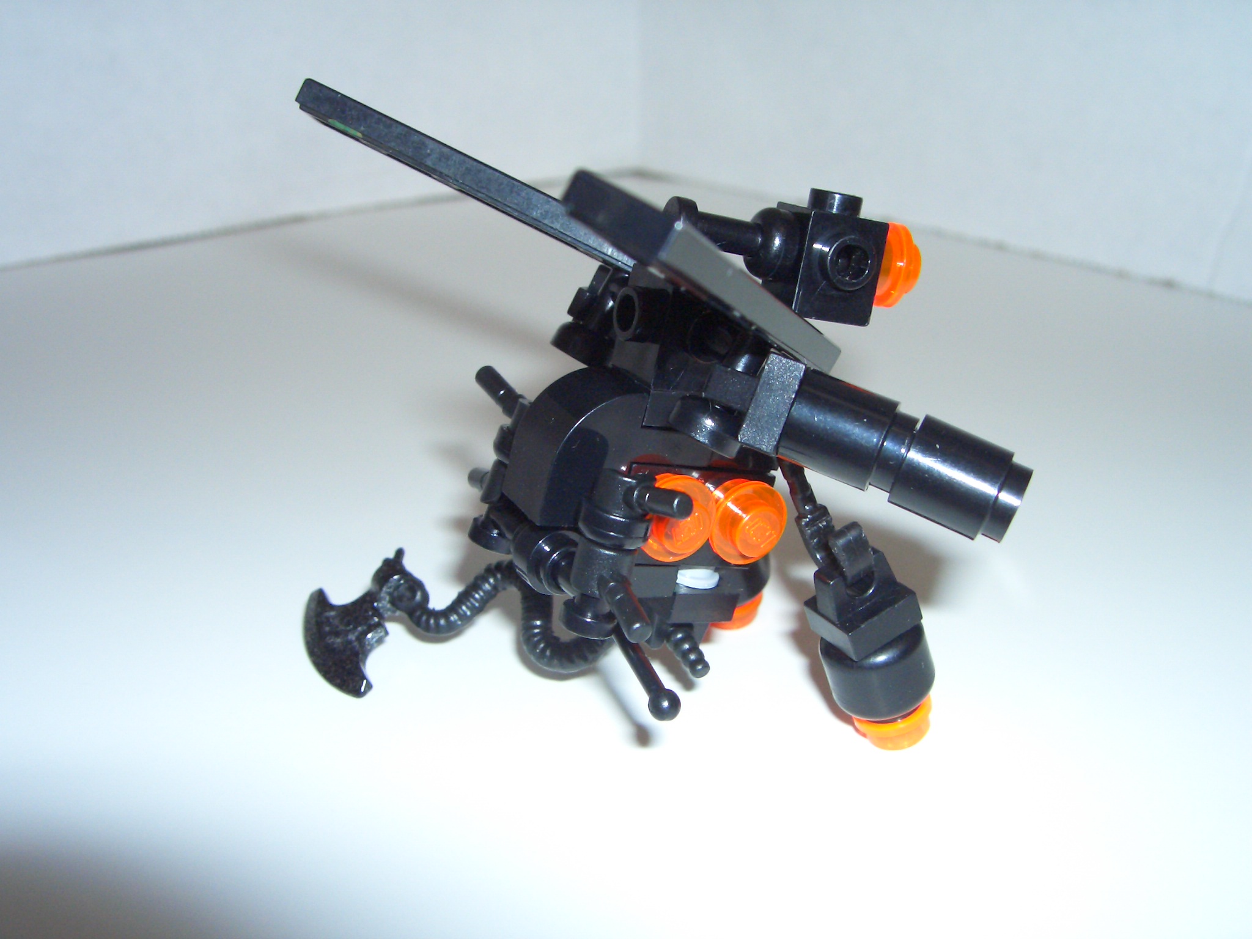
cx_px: 626
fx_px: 1411
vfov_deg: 36.8
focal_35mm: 39
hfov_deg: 47.9
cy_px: 470
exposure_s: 1/60
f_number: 4.8
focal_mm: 8
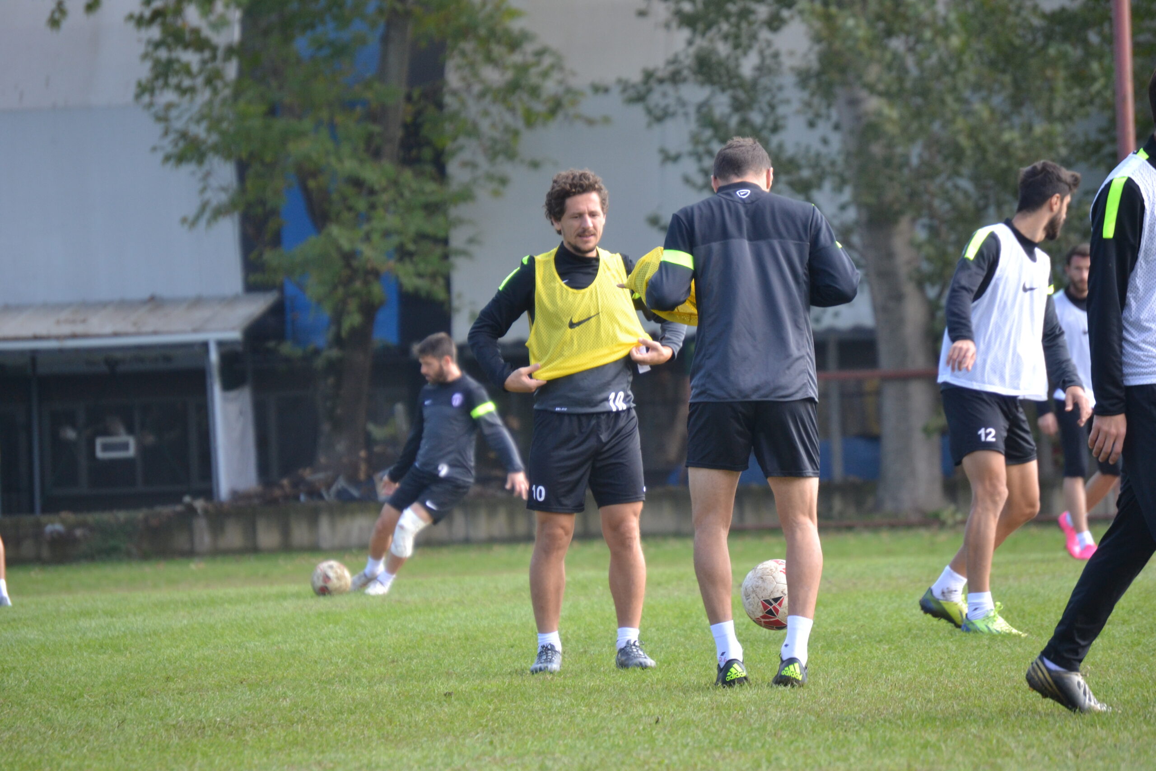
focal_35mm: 300
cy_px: 386
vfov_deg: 4.6
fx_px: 9633
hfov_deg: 6.9
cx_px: 578
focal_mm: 200
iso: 720
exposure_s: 1/500
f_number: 5.6
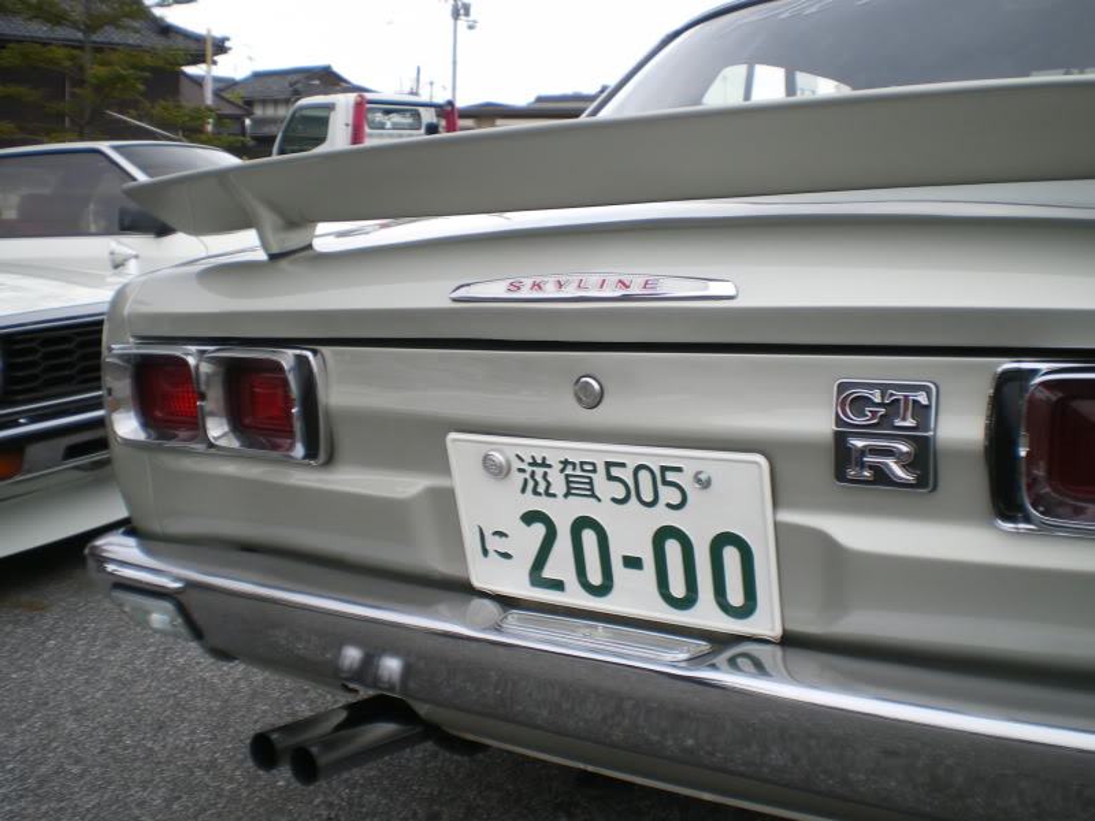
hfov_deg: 51.4
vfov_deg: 39.7
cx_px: 548
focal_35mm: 36
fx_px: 1139
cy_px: 410
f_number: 4.6
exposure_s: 1/200
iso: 50
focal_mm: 6.3
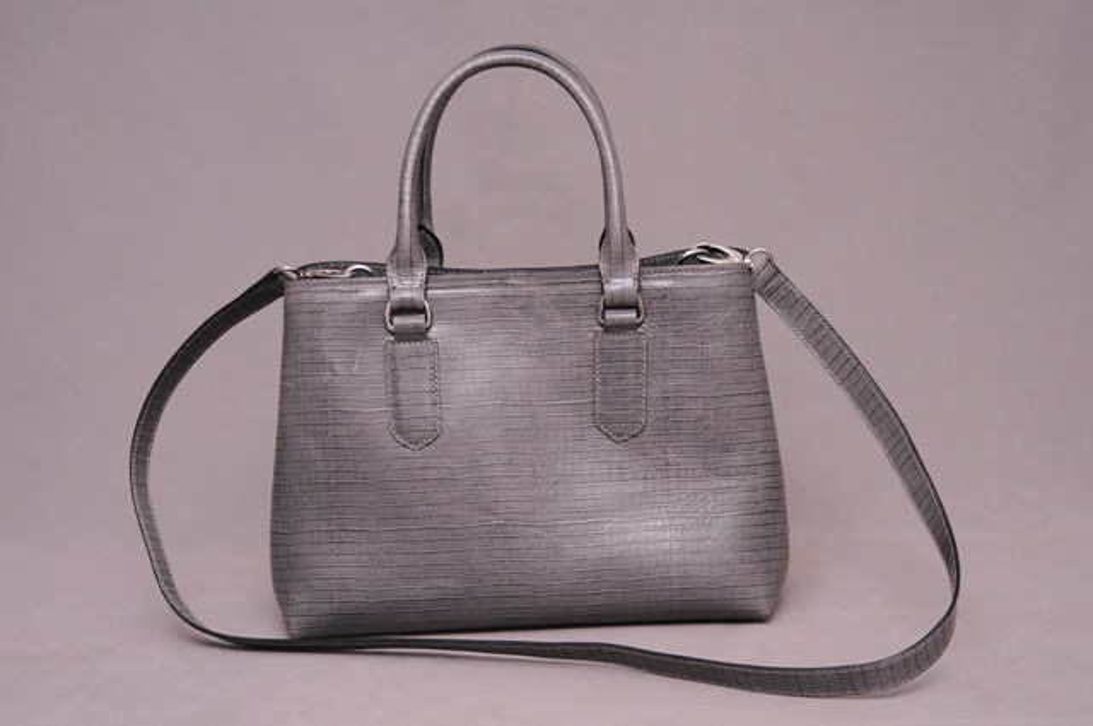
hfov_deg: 28.1
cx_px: 546
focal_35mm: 72
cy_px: 363
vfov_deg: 18.9
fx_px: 2183
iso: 400
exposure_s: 1/160
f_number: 4.5
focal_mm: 48
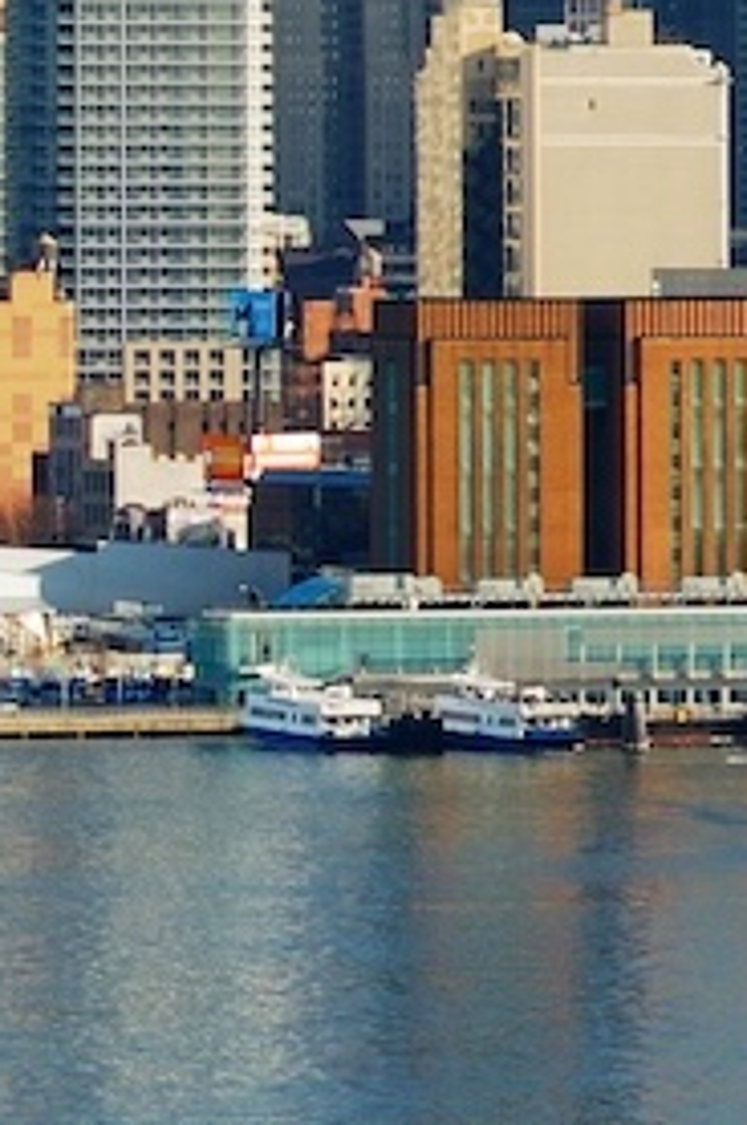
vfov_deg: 4.5
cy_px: -238
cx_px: -670
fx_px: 14228
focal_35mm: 456
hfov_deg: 3.0
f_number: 5.6
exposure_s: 1/100
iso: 100
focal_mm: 70
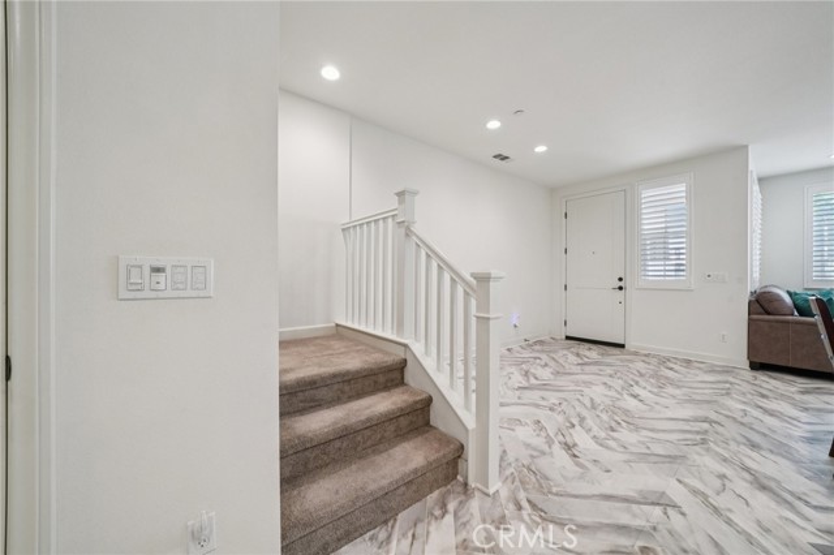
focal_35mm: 13
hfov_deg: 108.4
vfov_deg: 85.4
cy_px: 278
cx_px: 417
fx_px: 301
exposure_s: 1/15
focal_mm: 13
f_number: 9
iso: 400
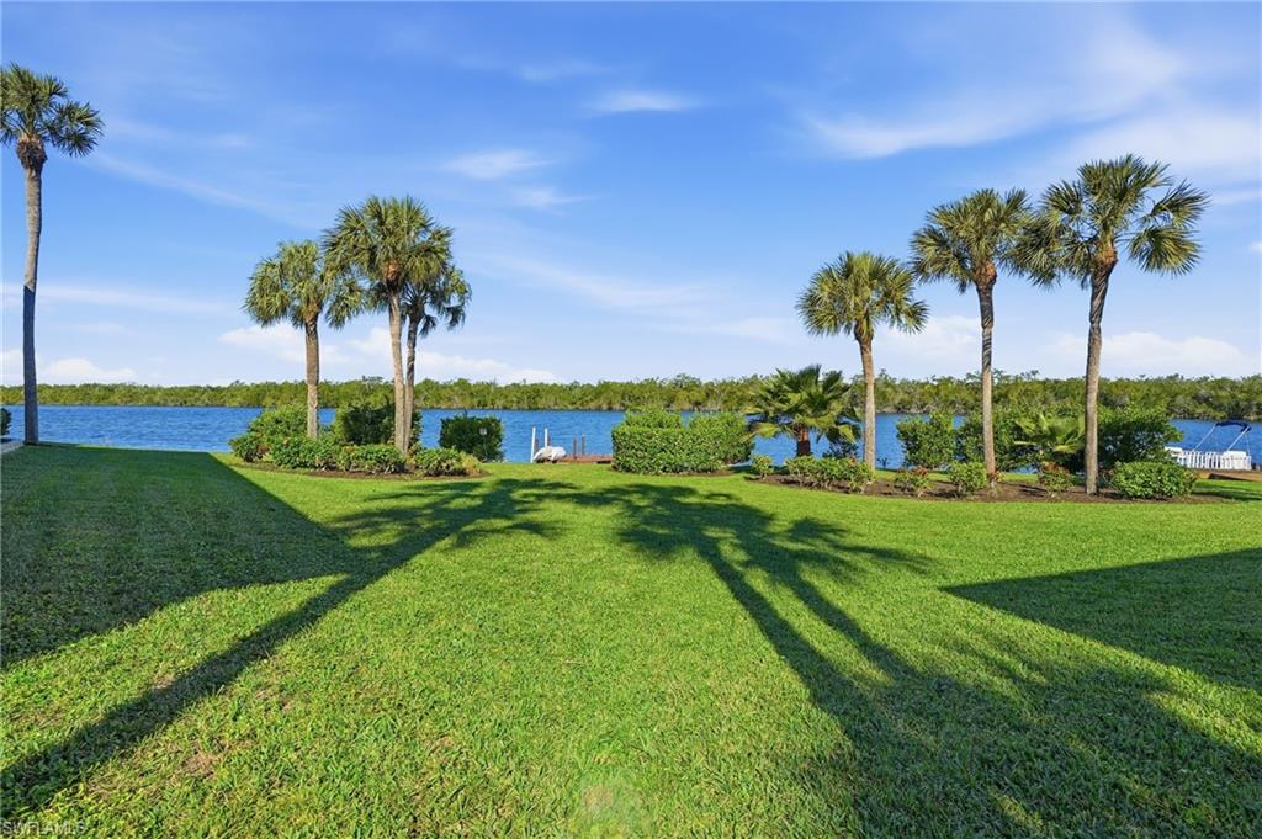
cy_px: 420
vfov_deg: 73.7
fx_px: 560
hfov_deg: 96.8
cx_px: 631
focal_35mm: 16
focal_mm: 16
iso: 200
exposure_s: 1/2000
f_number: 9
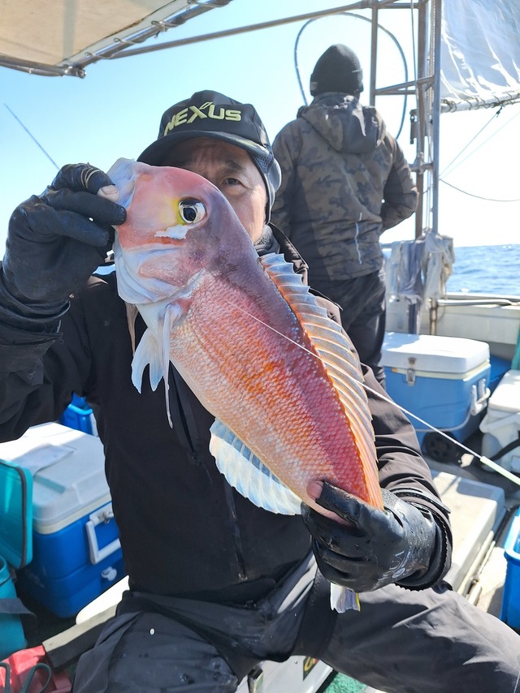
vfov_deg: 73.9
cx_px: 260
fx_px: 461
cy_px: 346
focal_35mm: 23
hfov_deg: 58.9
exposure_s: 1/1161
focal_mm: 5.54
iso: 40
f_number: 1.8
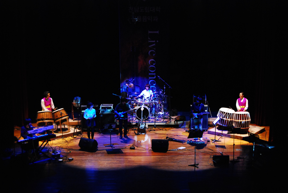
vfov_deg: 22.7
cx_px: 144
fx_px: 481
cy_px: 96
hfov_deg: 33.3
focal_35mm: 60
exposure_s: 1/60
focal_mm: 40
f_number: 5
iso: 1600
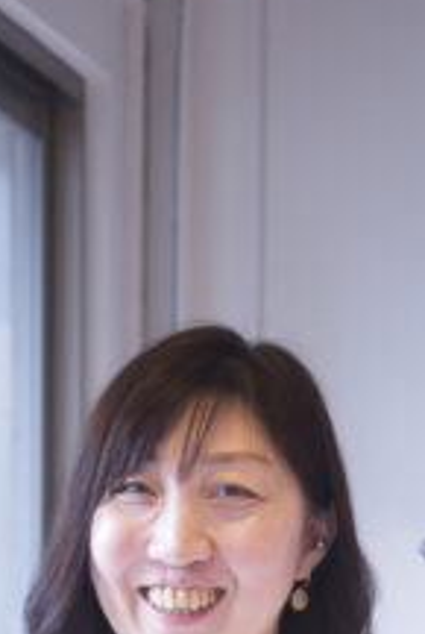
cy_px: 837
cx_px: 336
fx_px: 2784
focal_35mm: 158
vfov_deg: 12.5
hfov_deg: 8.7
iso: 500
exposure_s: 1/125
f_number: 2.8
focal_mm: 38
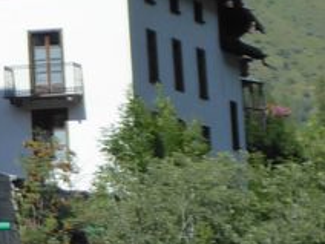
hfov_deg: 5.9
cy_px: -250
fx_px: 3051
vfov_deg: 4.5
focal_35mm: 325
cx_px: -438
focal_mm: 11.7
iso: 125
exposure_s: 1/640
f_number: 4.4
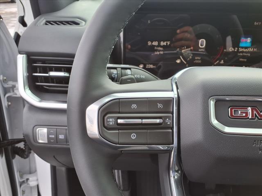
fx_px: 204
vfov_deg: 51.4
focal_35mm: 27
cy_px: 98
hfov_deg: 65.3
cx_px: 131
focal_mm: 3.58
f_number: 1.9
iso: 40
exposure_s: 1/120
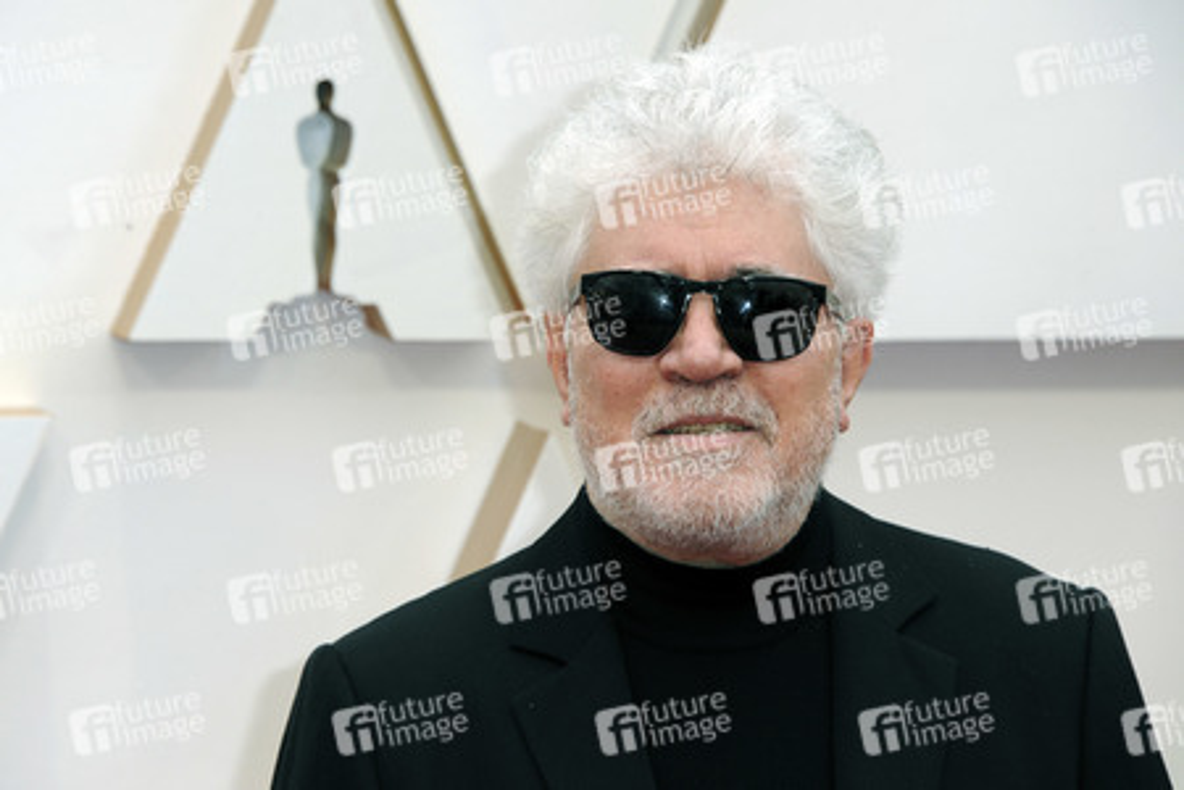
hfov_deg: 9.8
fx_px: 6906
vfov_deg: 6.5
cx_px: 592
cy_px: 395
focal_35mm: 210
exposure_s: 1/200
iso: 800
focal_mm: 210
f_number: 8
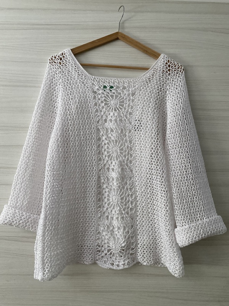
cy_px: 153
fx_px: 229
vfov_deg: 67.3
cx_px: 114
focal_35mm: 26
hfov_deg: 53.1
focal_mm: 4.25
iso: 500
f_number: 1.8
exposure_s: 1/60
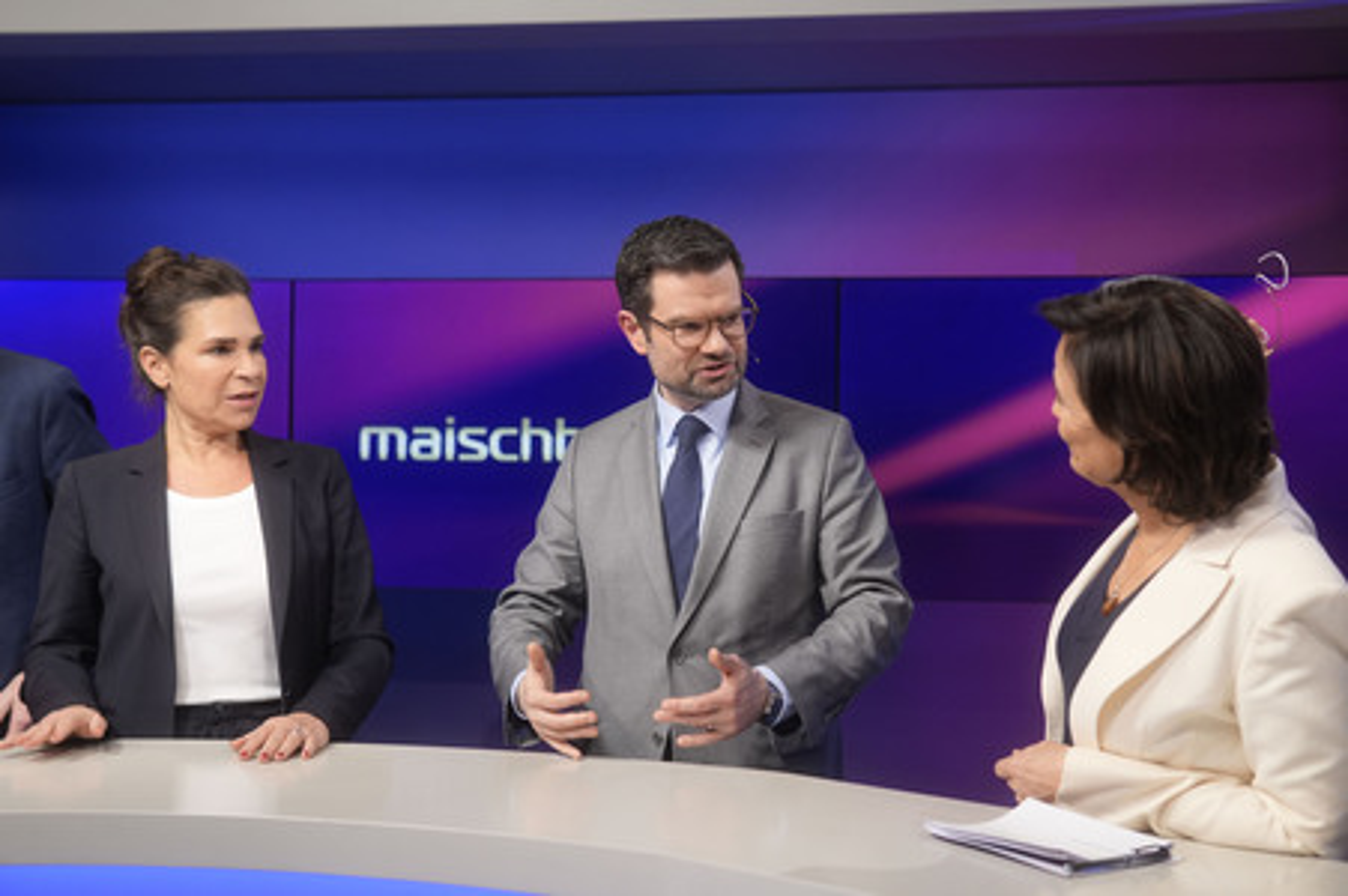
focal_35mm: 45
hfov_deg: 43.6
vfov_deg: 29.8
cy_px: 448
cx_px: 674
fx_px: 1684
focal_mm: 30
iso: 640
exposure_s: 1/160
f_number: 2.2
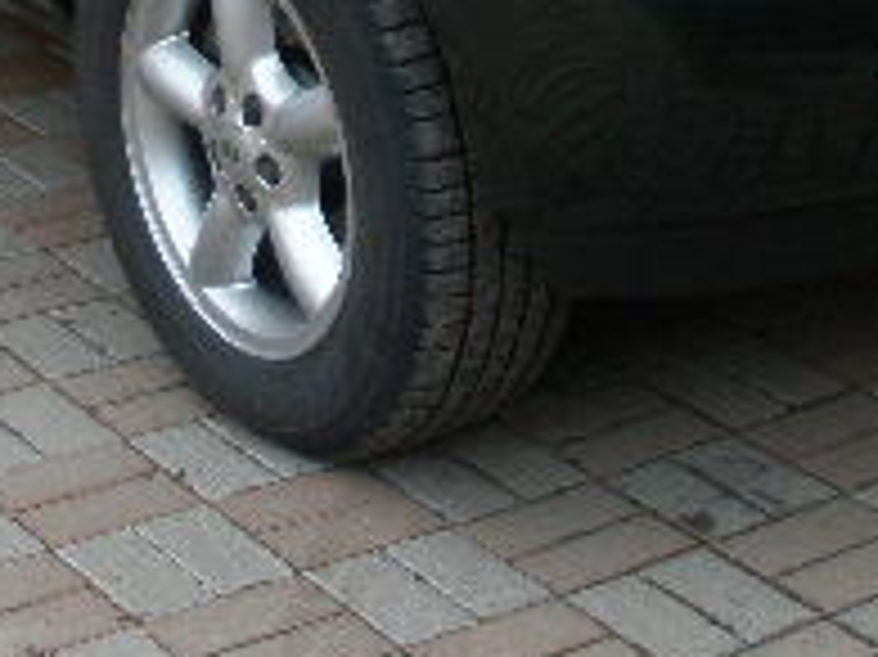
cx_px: 477
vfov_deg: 12.0
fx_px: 2991
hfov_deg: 16.7
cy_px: -292
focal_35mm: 118
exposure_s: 1/30
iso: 125
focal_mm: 6.3
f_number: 3.5
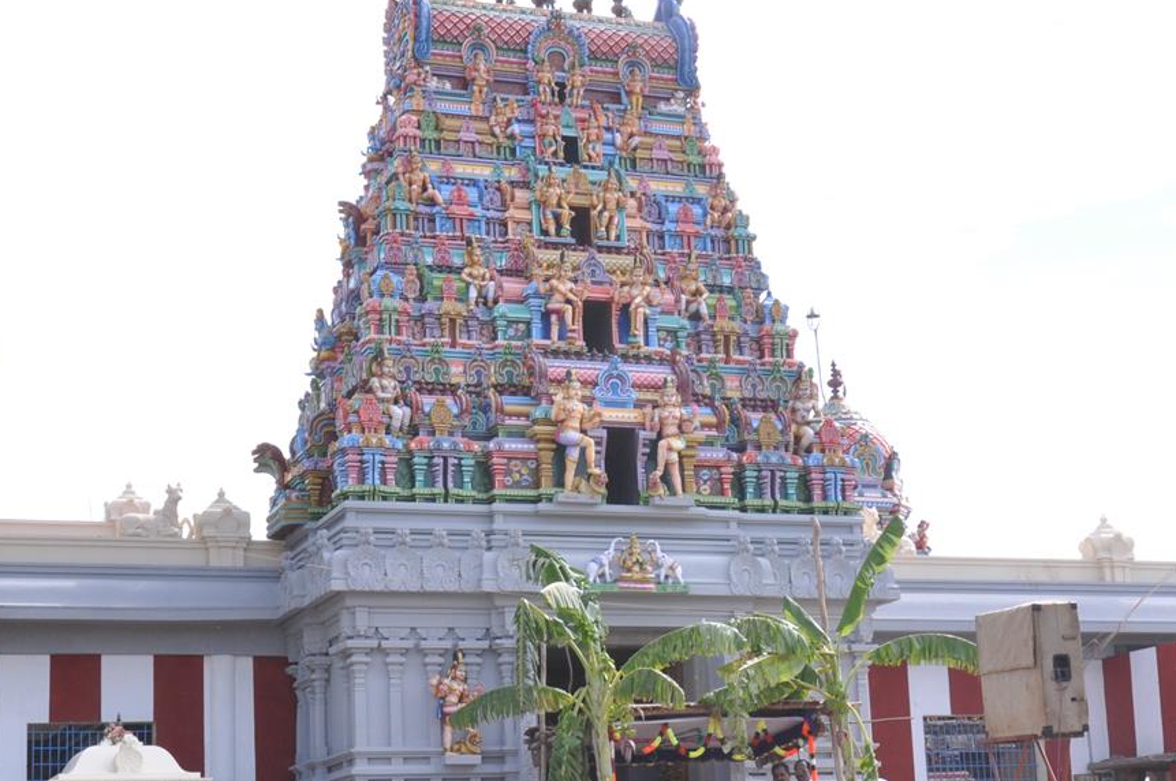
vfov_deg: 20.0
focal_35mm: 68
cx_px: 568
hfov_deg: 29.7
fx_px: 2219
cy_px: 457
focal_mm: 24
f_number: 14
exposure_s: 1/125
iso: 400
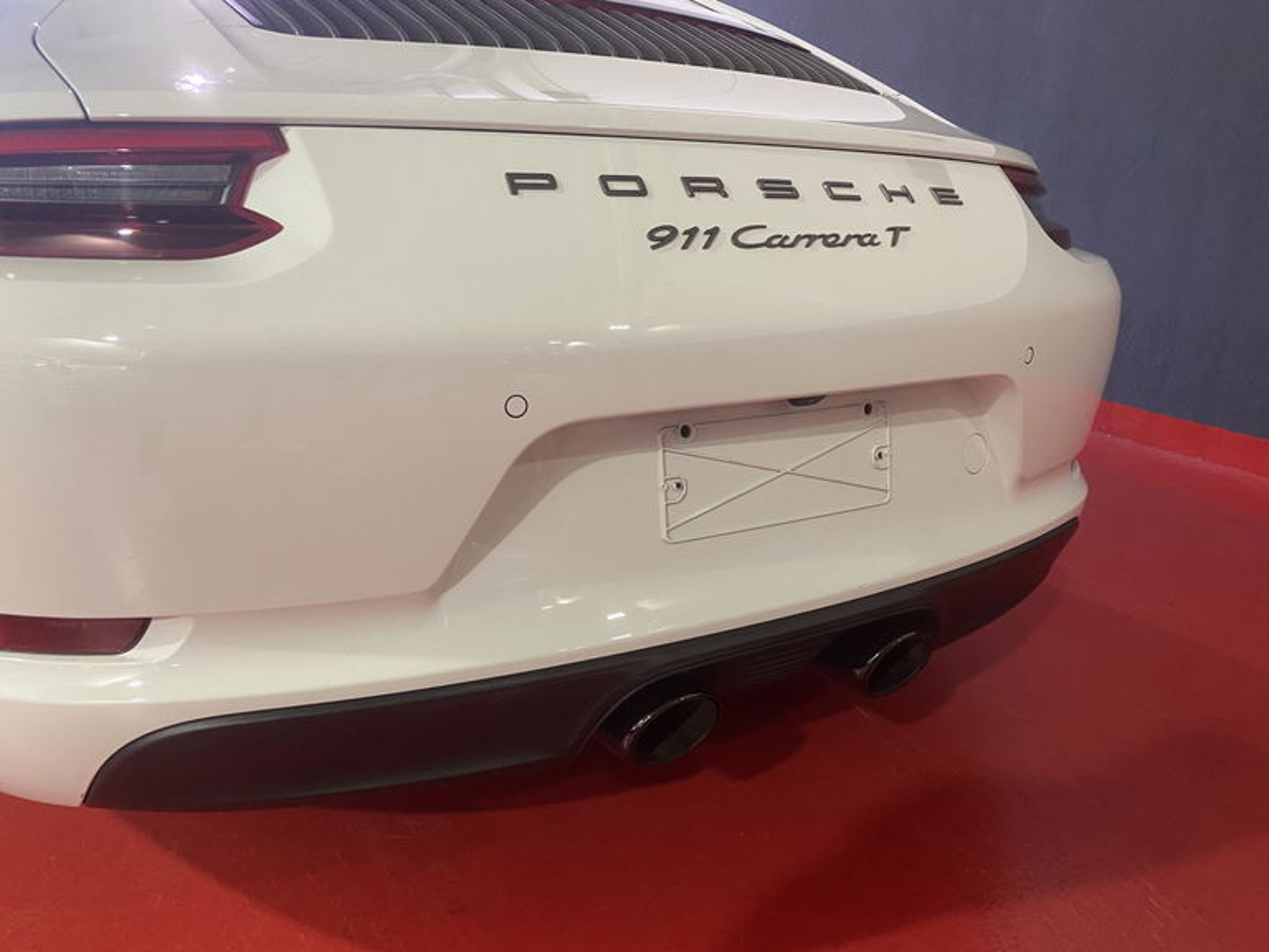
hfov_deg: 67.3
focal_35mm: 26
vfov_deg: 53.1
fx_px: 953
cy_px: 476
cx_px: 634
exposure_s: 1/50
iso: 200
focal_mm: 4.25
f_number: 1.8
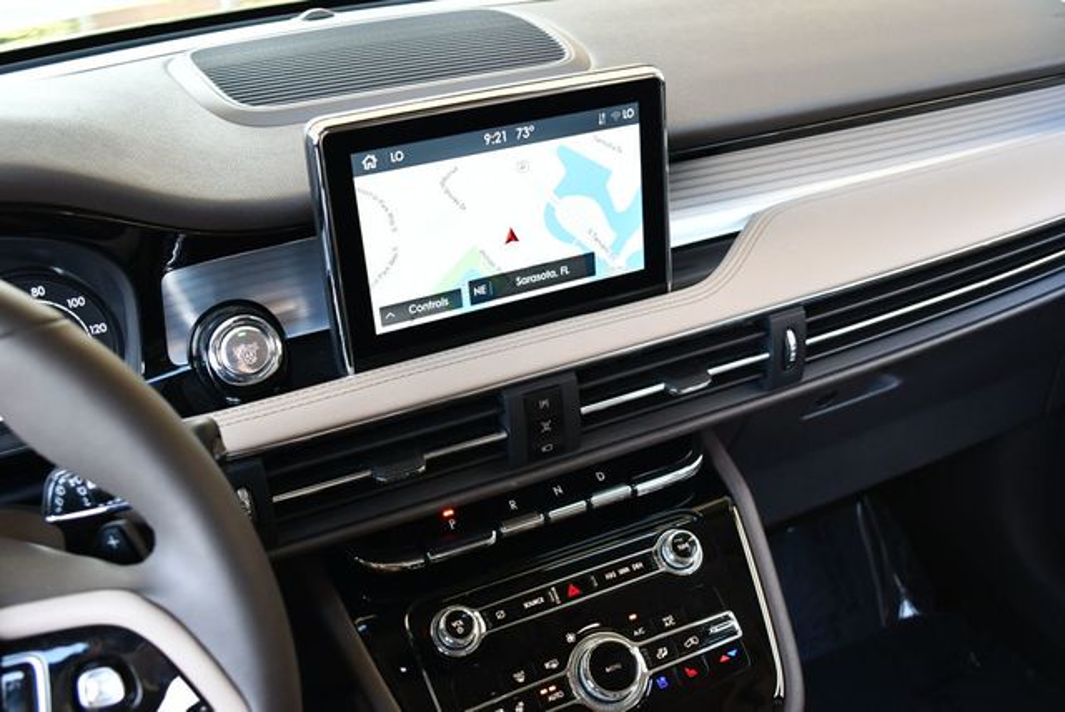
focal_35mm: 36
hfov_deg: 53.1
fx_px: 1066
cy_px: 356
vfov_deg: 36.9
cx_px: 532
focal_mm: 18
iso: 800
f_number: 3.5
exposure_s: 1/160
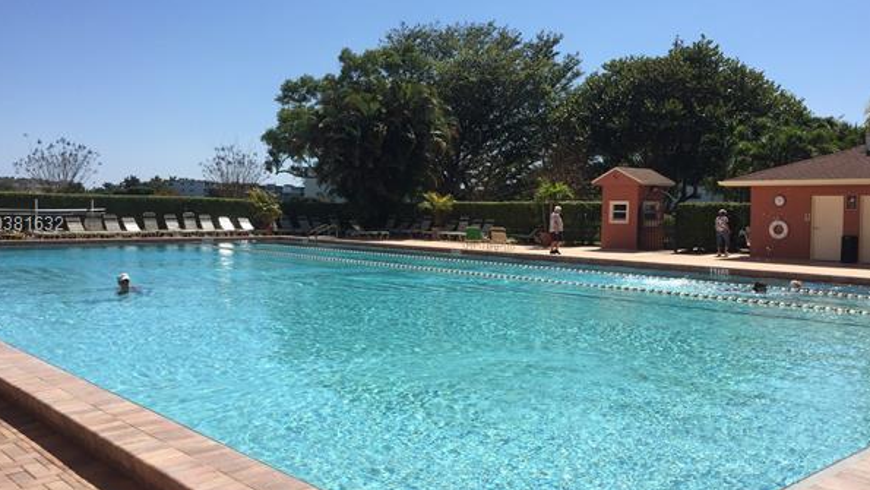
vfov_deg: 34.7
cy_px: 225
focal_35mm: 34
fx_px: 785
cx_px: 436
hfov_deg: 58.0
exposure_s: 1/2825
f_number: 2.2
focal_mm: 4.15
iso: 32
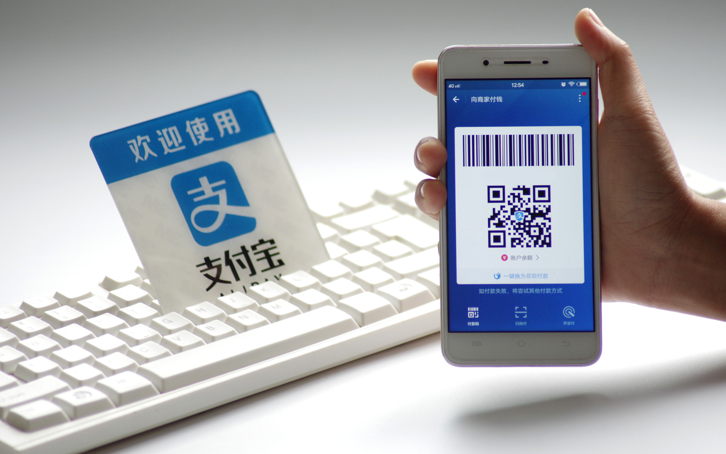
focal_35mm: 276
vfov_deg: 4.8
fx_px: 5461
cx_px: 364
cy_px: 229
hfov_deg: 7.6
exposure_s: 1/125
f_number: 4.5
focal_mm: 180
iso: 800
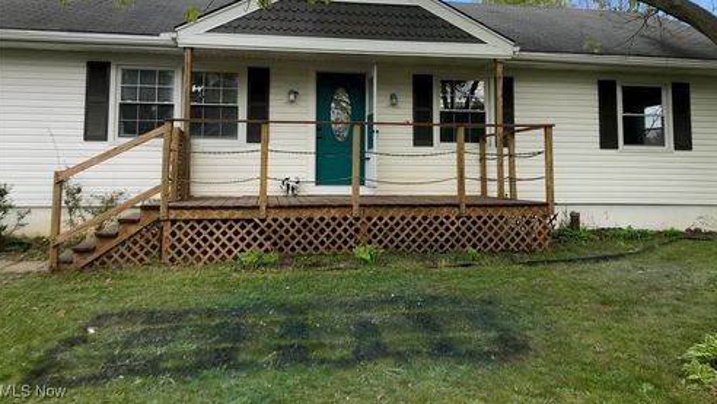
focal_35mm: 31
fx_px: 589
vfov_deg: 37.4
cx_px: 360
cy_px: 133
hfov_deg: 62.6
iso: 20
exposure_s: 1/774
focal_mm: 3.99
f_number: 1.8
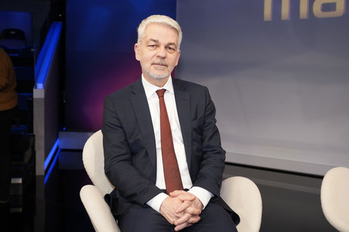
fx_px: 407
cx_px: 174
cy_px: 116
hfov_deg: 46.4
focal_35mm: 42
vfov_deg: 31.8
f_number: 5.6
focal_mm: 42
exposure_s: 1/125
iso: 2000
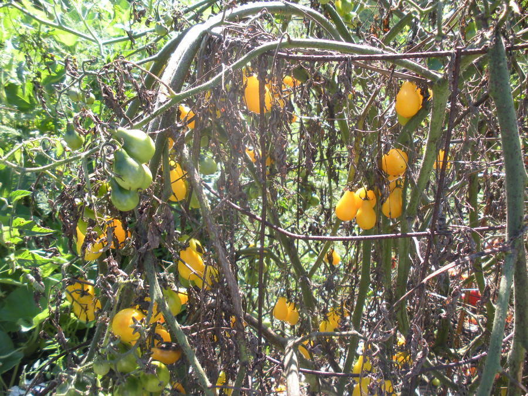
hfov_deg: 51.4
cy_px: 198
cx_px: 264
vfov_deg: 39.7
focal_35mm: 36
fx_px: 549
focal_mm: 6.3
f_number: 3.5
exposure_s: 1/86
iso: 64
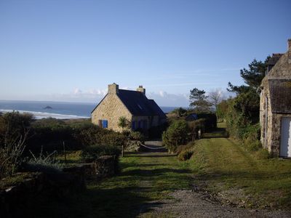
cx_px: 146
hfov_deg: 49.0
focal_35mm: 38
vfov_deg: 37.7
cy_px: 109
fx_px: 319
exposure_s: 1/800
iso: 64
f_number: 2.8
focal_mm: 7.9
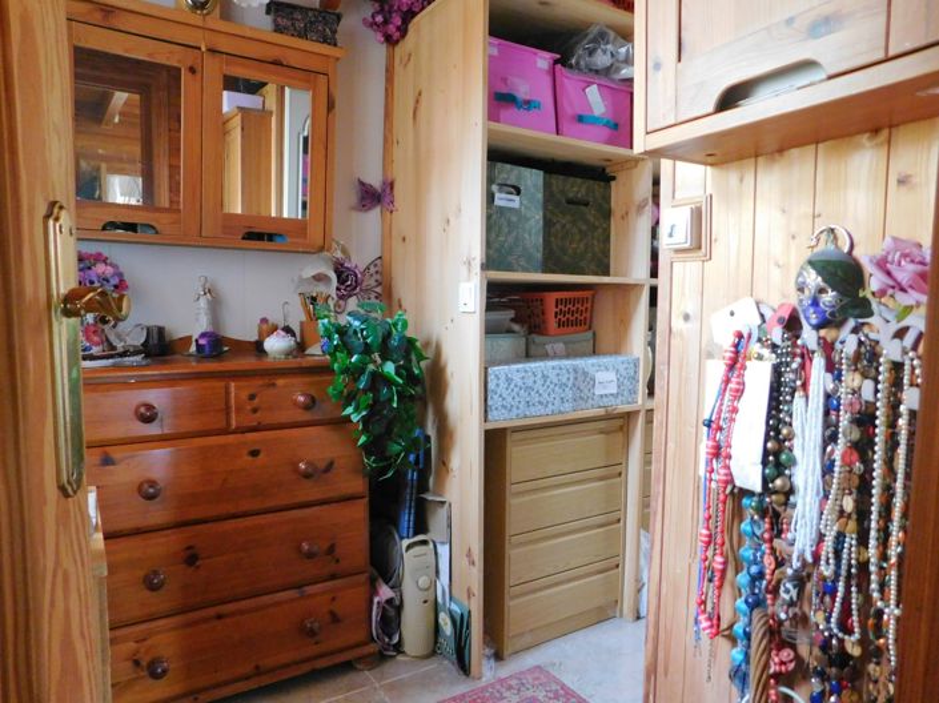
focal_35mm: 23
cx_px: 470
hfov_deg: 74.0
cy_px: 352
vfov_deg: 58.8
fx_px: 624
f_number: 3
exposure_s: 1/13
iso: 400
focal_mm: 4
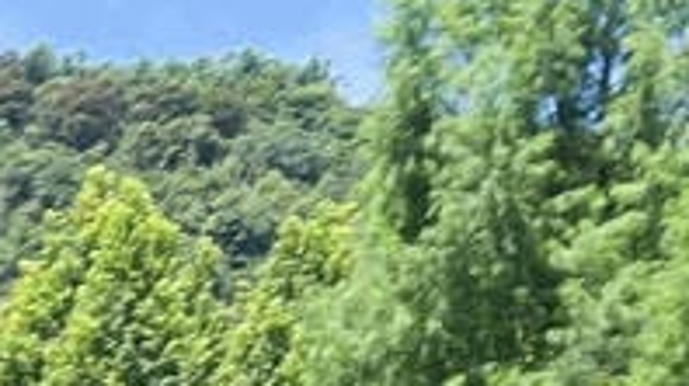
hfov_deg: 12.5
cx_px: 164
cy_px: 1314
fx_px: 3140
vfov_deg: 6.2
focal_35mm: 172
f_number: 1.5
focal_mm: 5.7
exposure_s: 1/1779
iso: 50
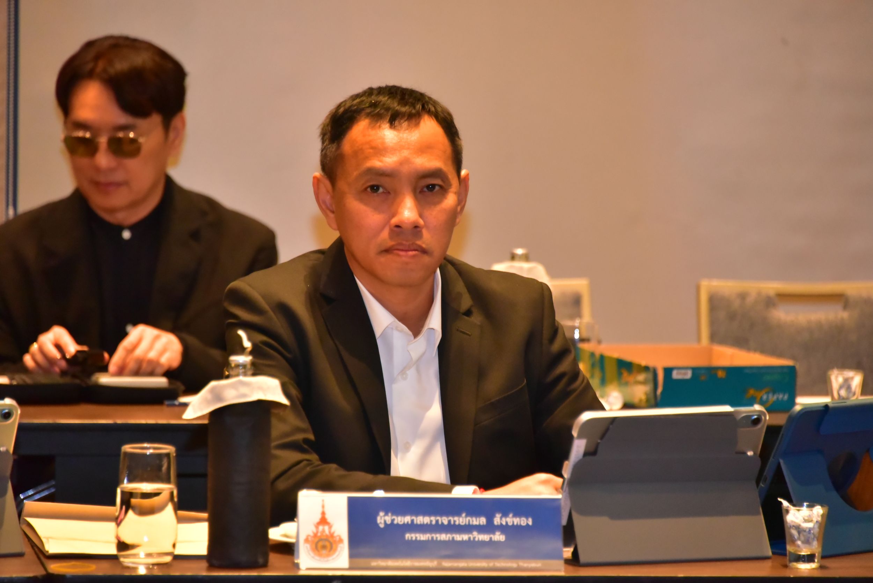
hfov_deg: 8.2
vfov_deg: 5.5
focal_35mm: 250
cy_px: 292
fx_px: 6065
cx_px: 436
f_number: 5.6
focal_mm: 250
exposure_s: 1/200
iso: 10000
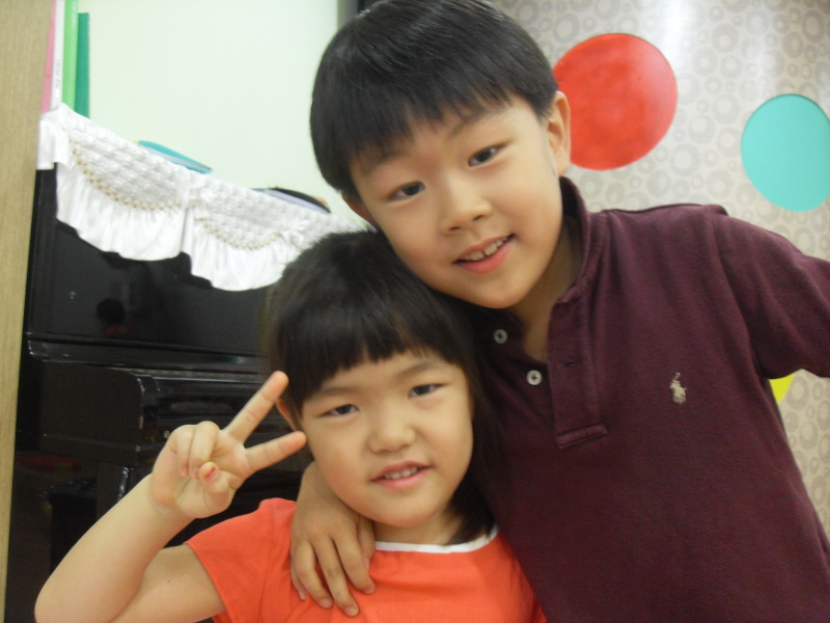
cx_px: 415
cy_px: 312
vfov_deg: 38.7
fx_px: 887
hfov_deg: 50.1
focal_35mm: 37
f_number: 2.8
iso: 200
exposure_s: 1/10
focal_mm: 6.3
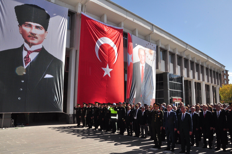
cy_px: 77
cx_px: 116
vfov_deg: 47.8
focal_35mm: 27
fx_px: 174
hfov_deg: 67.4
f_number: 22
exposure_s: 1/200
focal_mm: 18
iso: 400
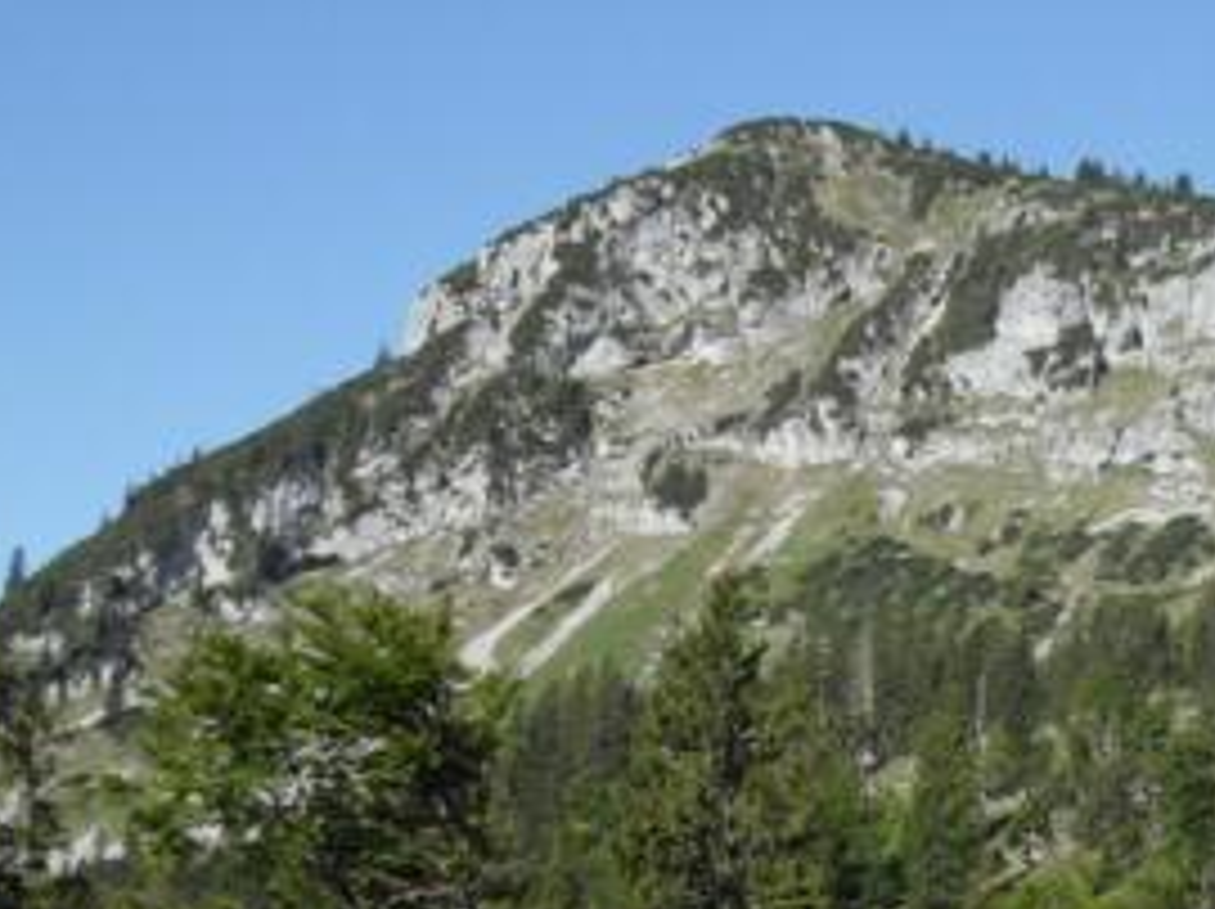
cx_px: 1262
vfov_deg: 16.7
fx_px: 3051
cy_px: 806
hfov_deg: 21.6
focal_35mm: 87
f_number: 3.6
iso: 80
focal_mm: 6.5
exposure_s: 1/750
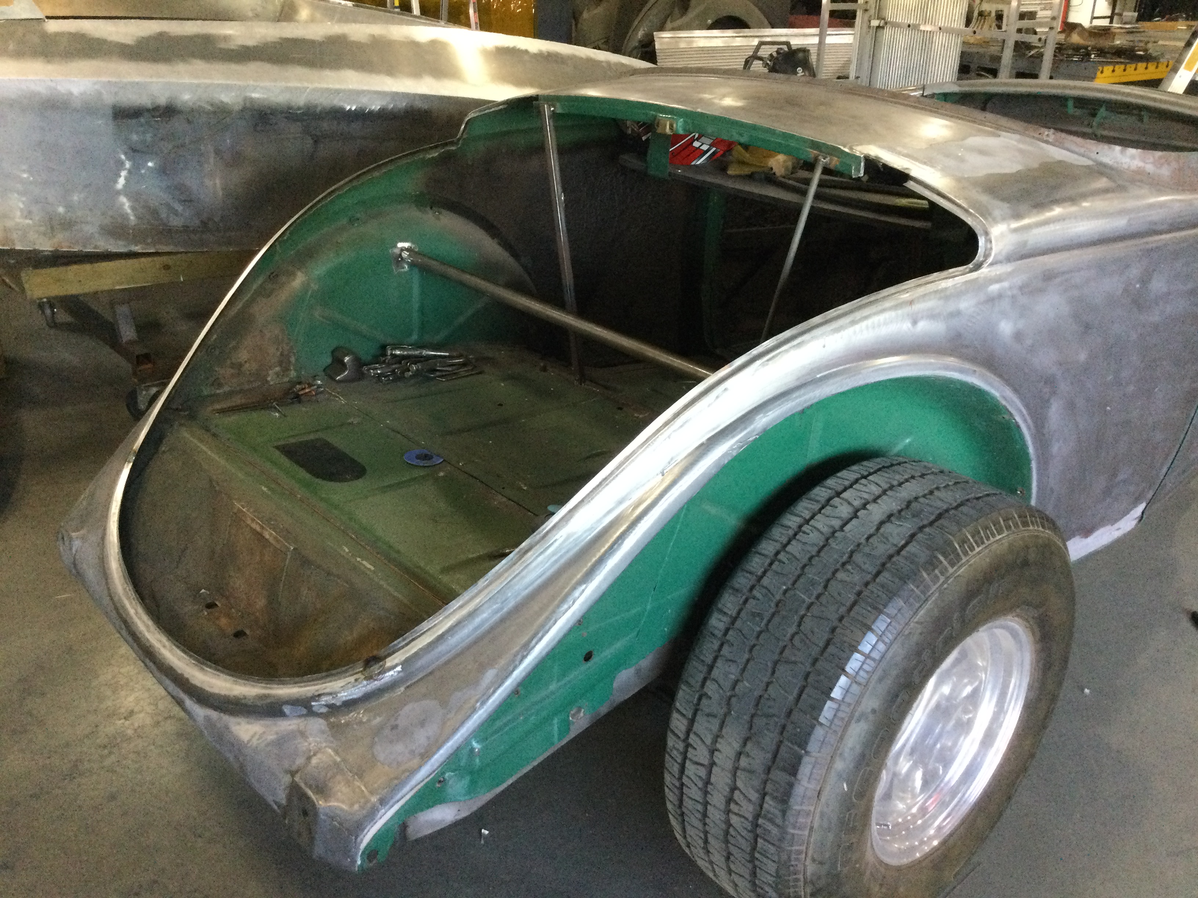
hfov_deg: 58.4
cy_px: 449
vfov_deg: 45.4
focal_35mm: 31
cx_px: 599
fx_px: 1073
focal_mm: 3.3
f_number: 2.4
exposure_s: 1/30
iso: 200
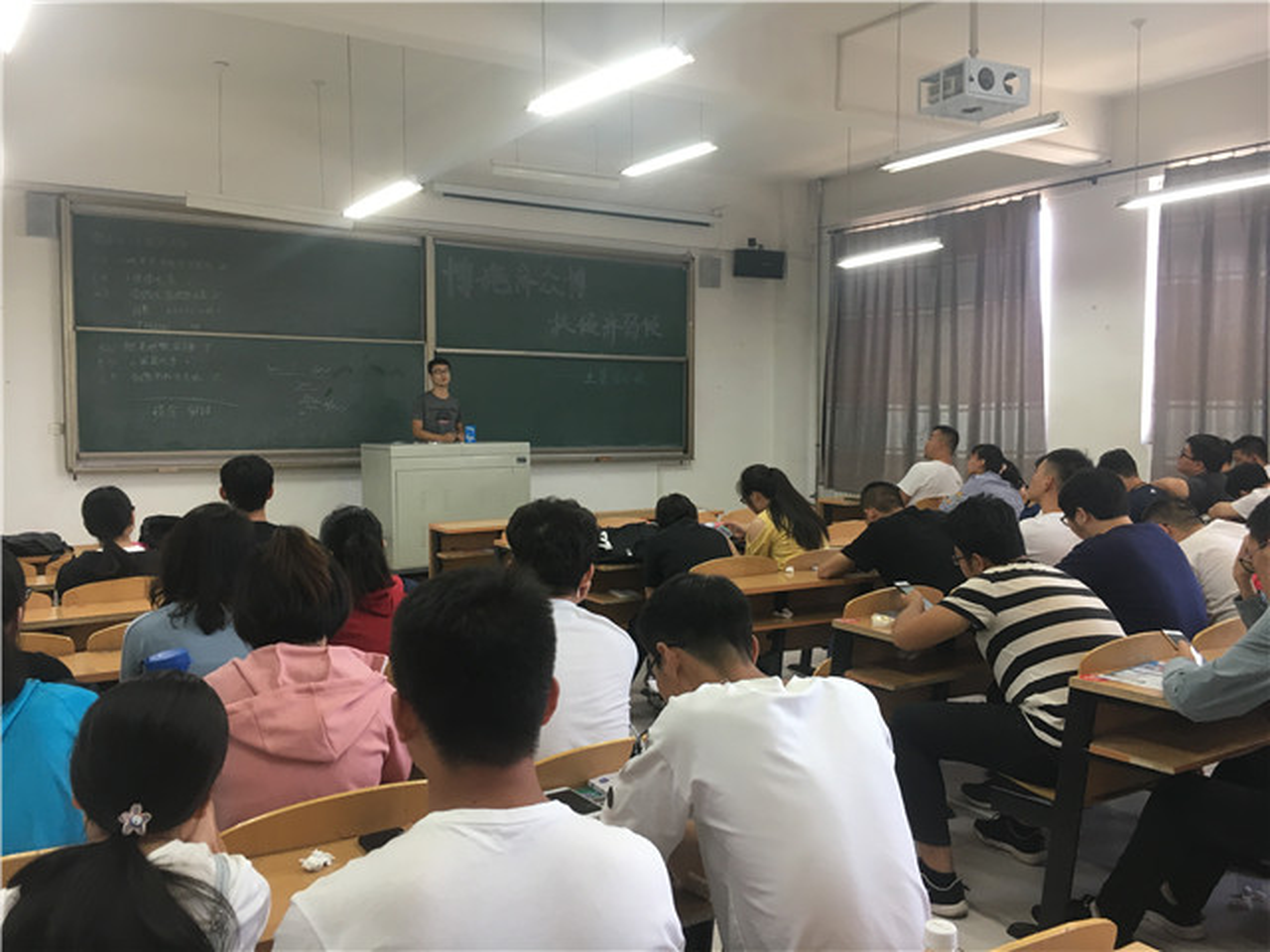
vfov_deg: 48.2
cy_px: 476
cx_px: 635
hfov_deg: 61.7
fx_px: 1064
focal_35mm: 29
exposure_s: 1/33
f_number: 2.2
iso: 80
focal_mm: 4.15
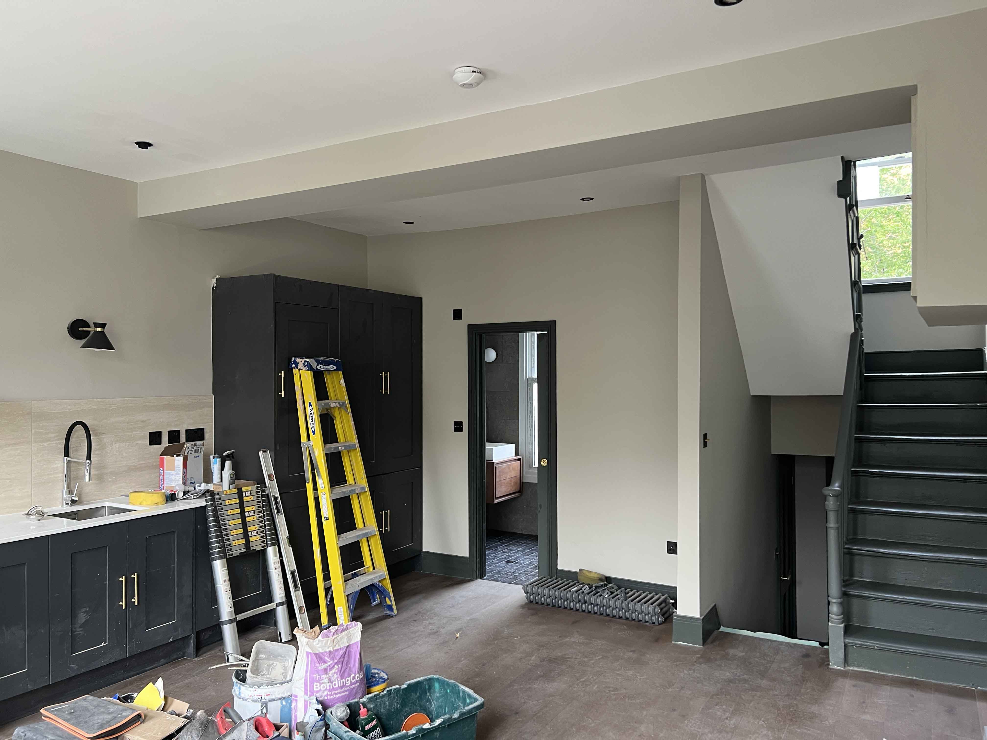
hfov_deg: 67.3
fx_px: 741
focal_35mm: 26
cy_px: 370
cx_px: 494
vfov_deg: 53.1
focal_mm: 5.7
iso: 125
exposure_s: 1/65
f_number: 1.5
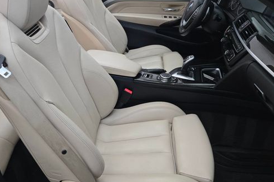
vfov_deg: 42.1
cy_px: 74
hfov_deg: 59.9
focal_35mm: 31
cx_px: 112
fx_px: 236
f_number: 1.8
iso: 125
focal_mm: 5.4
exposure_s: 1/120
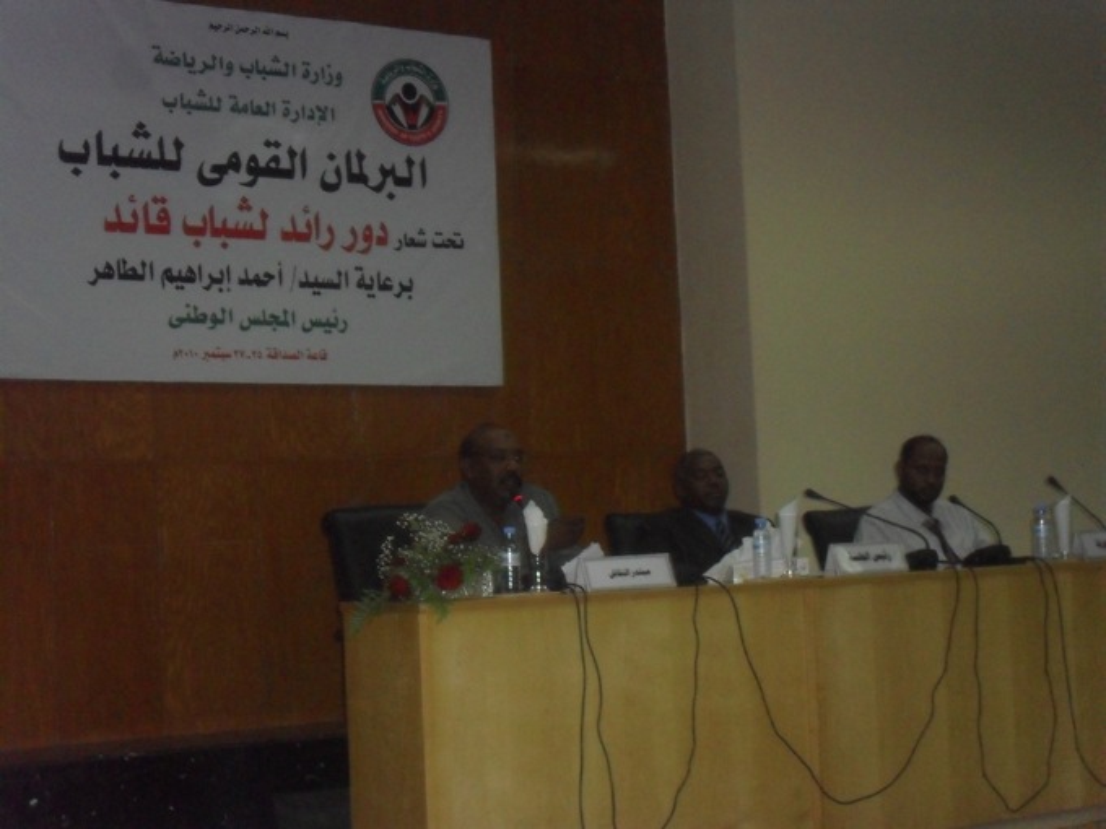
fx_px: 2109
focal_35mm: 66
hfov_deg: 29.4
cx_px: 553
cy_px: 414
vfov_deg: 22.3
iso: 400
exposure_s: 1/60
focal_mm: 11.7
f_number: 4.6
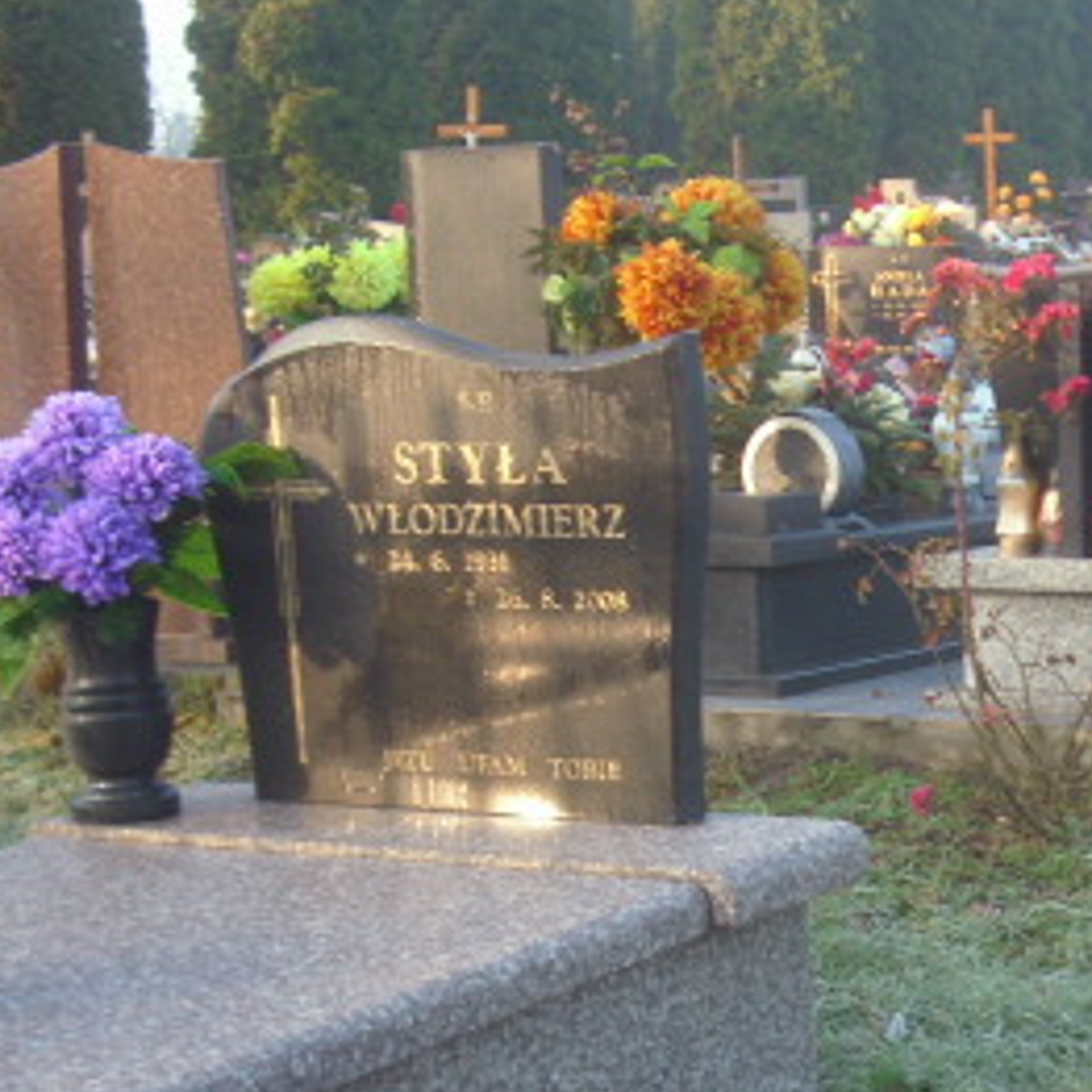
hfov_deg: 17.2
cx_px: 1271
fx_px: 3462
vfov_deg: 17.8
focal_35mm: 97
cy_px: 863
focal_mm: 7.6
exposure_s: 1/100
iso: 50
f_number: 3.1
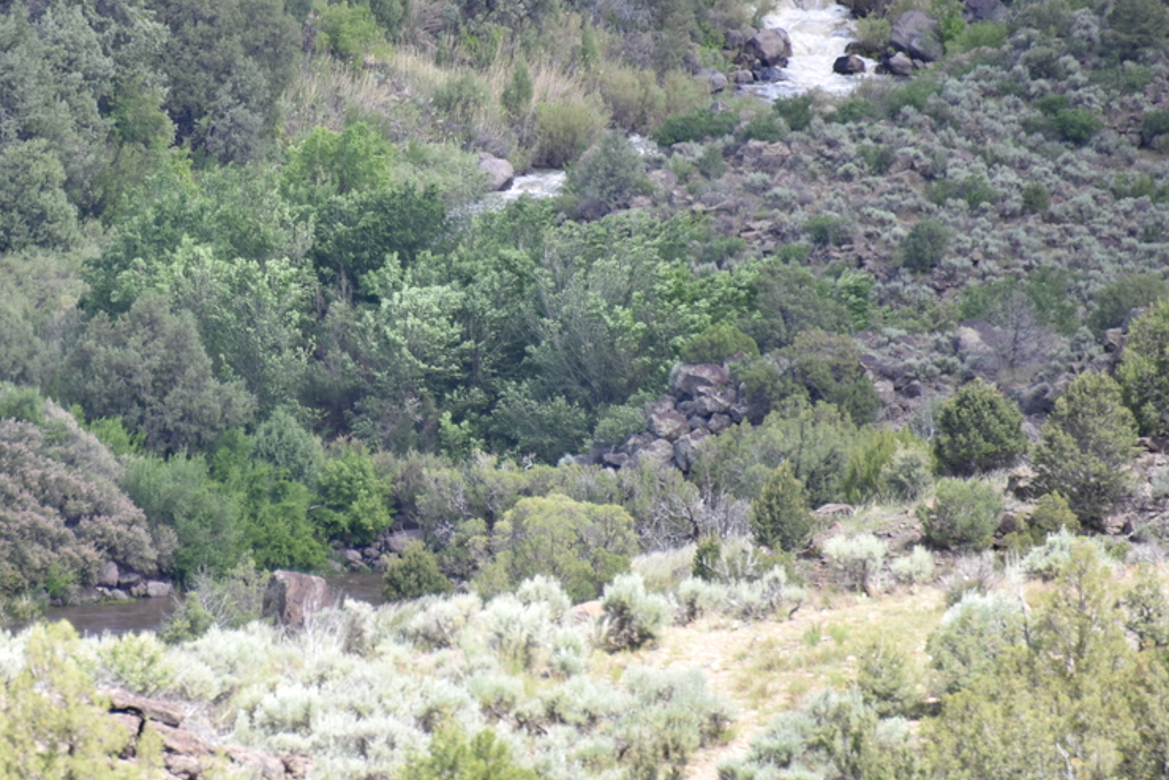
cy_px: 249
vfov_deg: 2.7
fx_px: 16859
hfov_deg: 4.0
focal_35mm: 519
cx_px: 240
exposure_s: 1/640
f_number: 5.6
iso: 450
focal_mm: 300
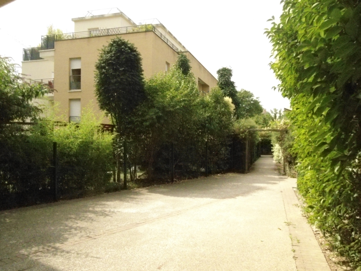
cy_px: 136
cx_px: 180
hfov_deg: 58.4
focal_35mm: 31
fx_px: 323
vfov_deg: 45.4
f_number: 8.5
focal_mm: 5.6
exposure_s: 1/1500
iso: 1600
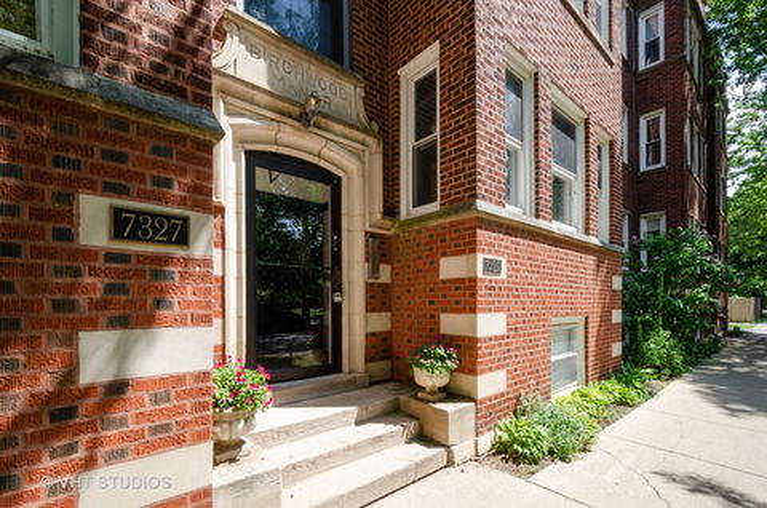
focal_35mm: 15
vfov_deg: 77.1
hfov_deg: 100.5
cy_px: 254
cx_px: 384
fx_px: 319
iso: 200
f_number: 9
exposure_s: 1/100
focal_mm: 10
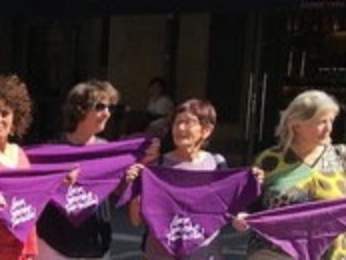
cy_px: 293
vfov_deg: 12.0
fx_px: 1220
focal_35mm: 122
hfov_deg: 14.1
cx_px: -292
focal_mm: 4.15
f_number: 2.2
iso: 25
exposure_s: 1/625
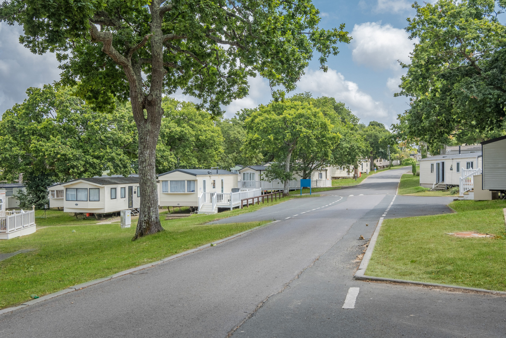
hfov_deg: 53.1
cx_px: 253
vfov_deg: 36.9
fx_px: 506
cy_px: 169
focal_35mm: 36
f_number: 8
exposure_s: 1/320
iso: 320
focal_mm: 24
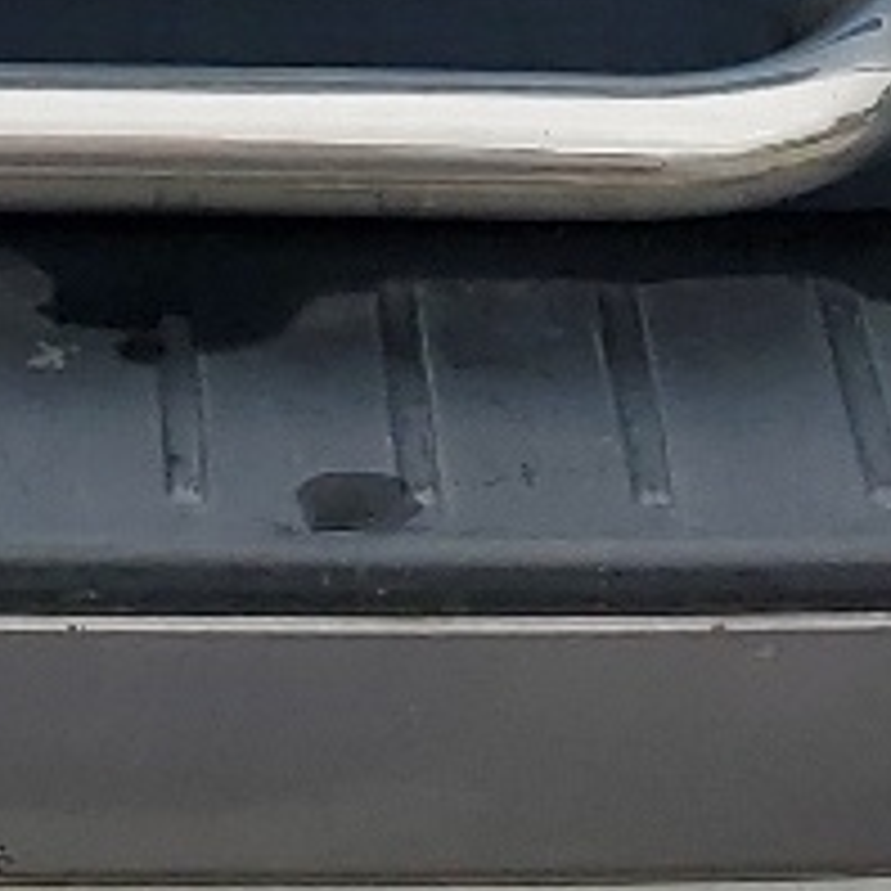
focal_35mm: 186
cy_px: -927
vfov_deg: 8.8
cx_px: 27
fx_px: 5417
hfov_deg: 9.3
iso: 50
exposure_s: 1/1111
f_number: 1.5
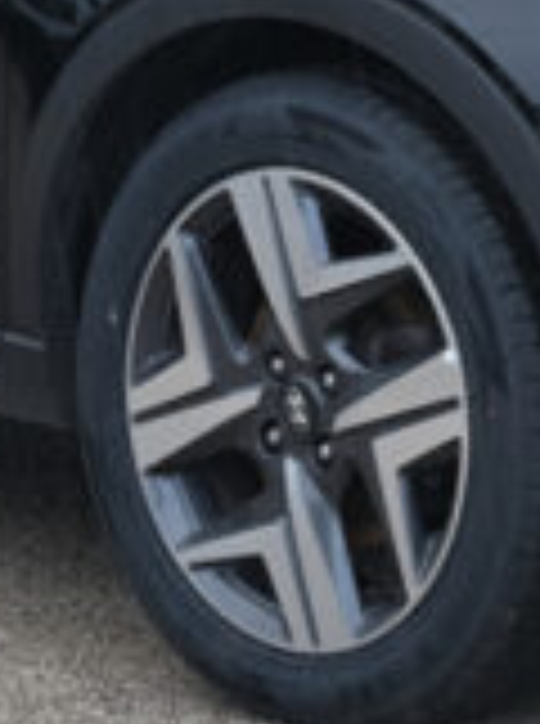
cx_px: 256
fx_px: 4866
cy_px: -92
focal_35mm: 233
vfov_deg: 8.4
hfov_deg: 6.4
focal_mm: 25.6
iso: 160
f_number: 8
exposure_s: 1/60
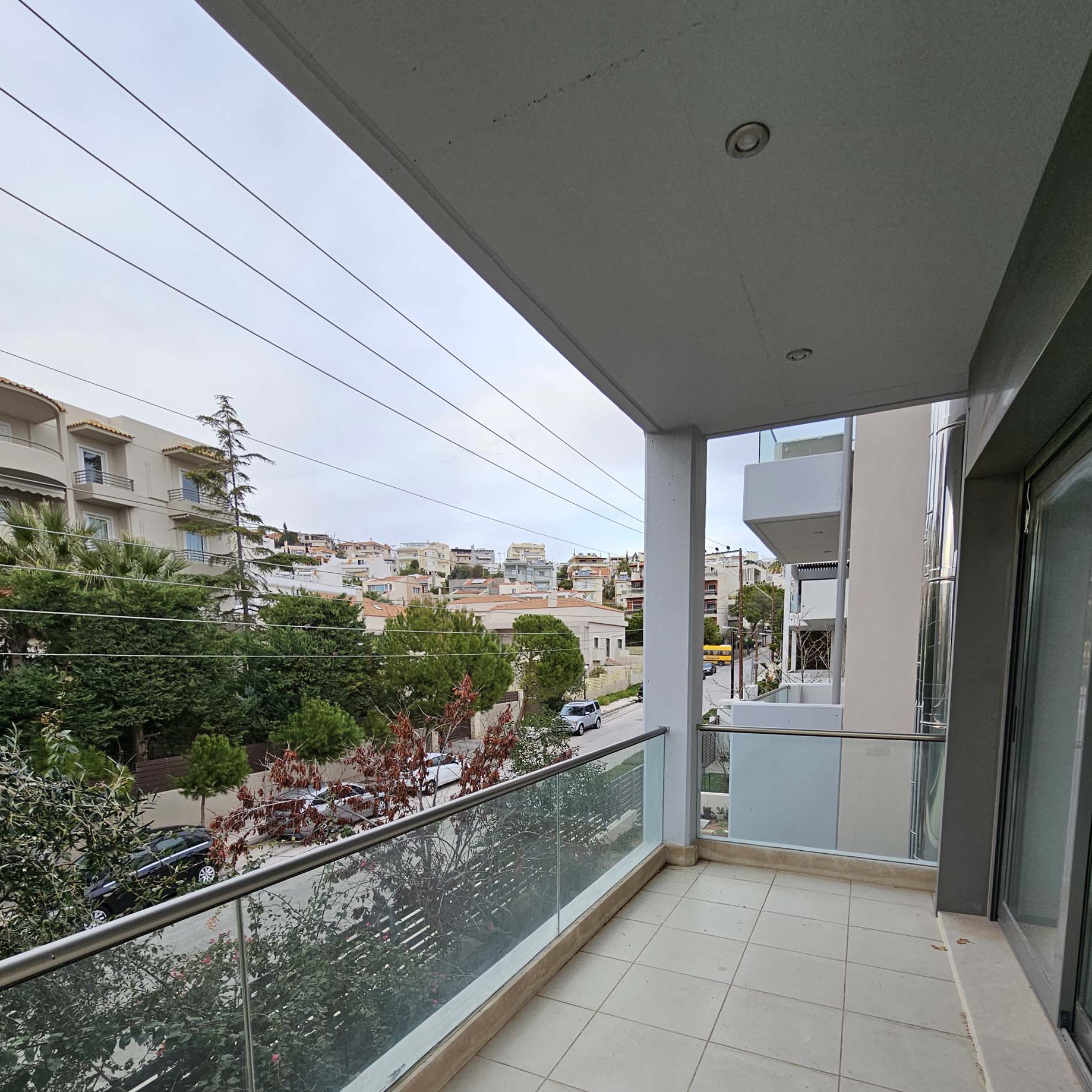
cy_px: 736
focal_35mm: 16
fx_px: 571
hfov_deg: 87.4
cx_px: 563
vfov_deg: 84.1
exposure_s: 1/359
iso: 50
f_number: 2.2
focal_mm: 2.2
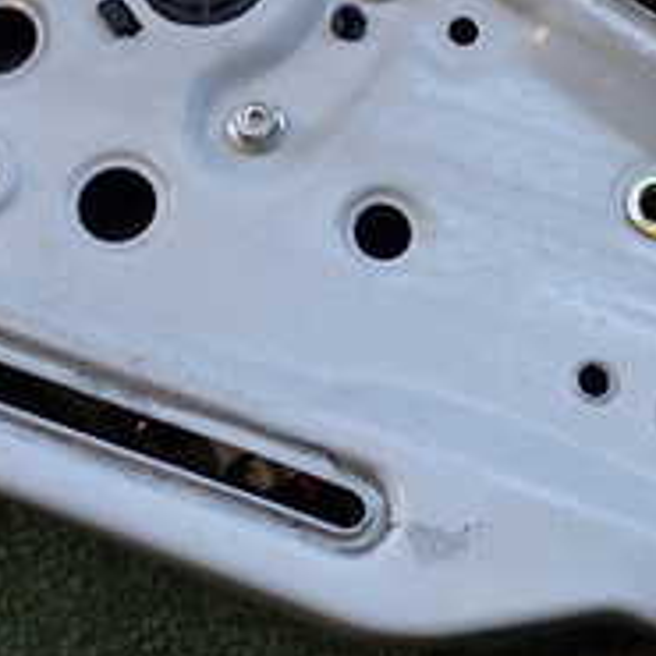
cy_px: 25
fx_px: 1844
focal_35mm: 86
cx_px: 308
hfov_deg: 20.2
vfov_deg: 19.7
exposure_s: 1/125
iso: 200
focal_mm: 5.4
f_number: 2.3
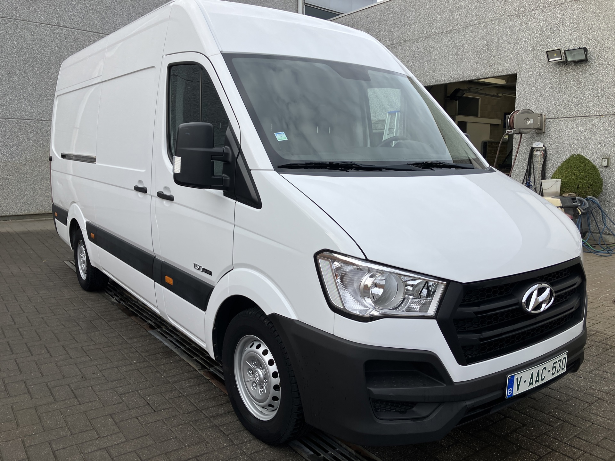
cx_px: 308
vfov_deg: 49.7
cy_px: 230
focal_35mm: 28
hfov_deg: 63.4
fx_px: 497
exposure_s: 1/607
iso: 32
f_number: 1.8
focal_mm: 3.99
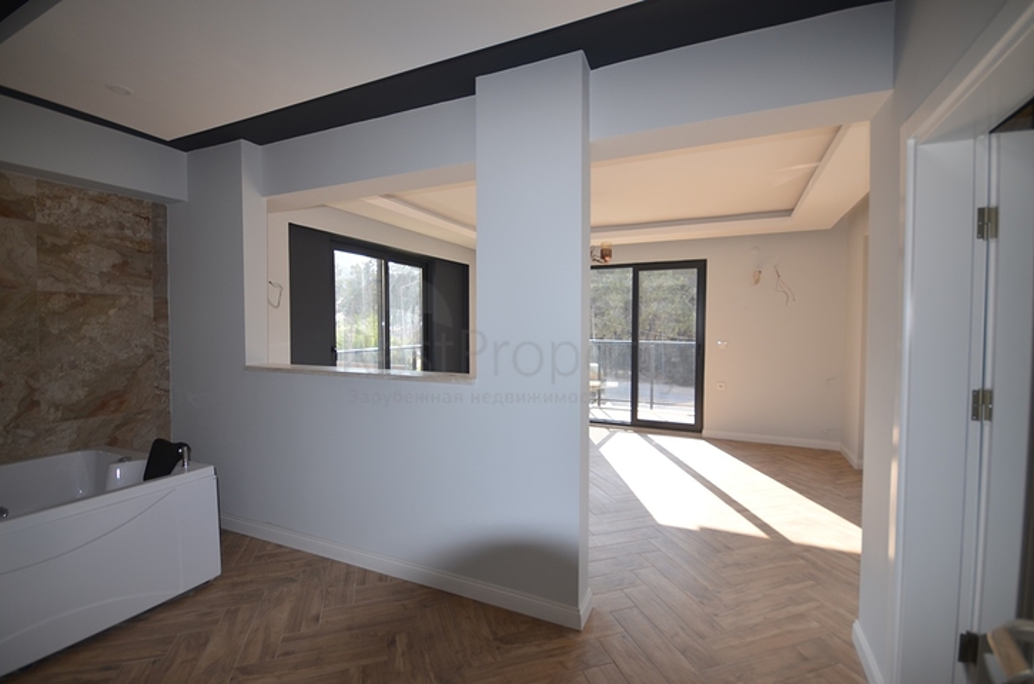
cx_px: 517
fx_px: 430
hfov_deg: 100.5
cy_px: 342
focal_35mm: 15
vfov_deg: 77.1
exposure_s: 1/160
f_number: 4.5
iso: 125
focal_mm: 10
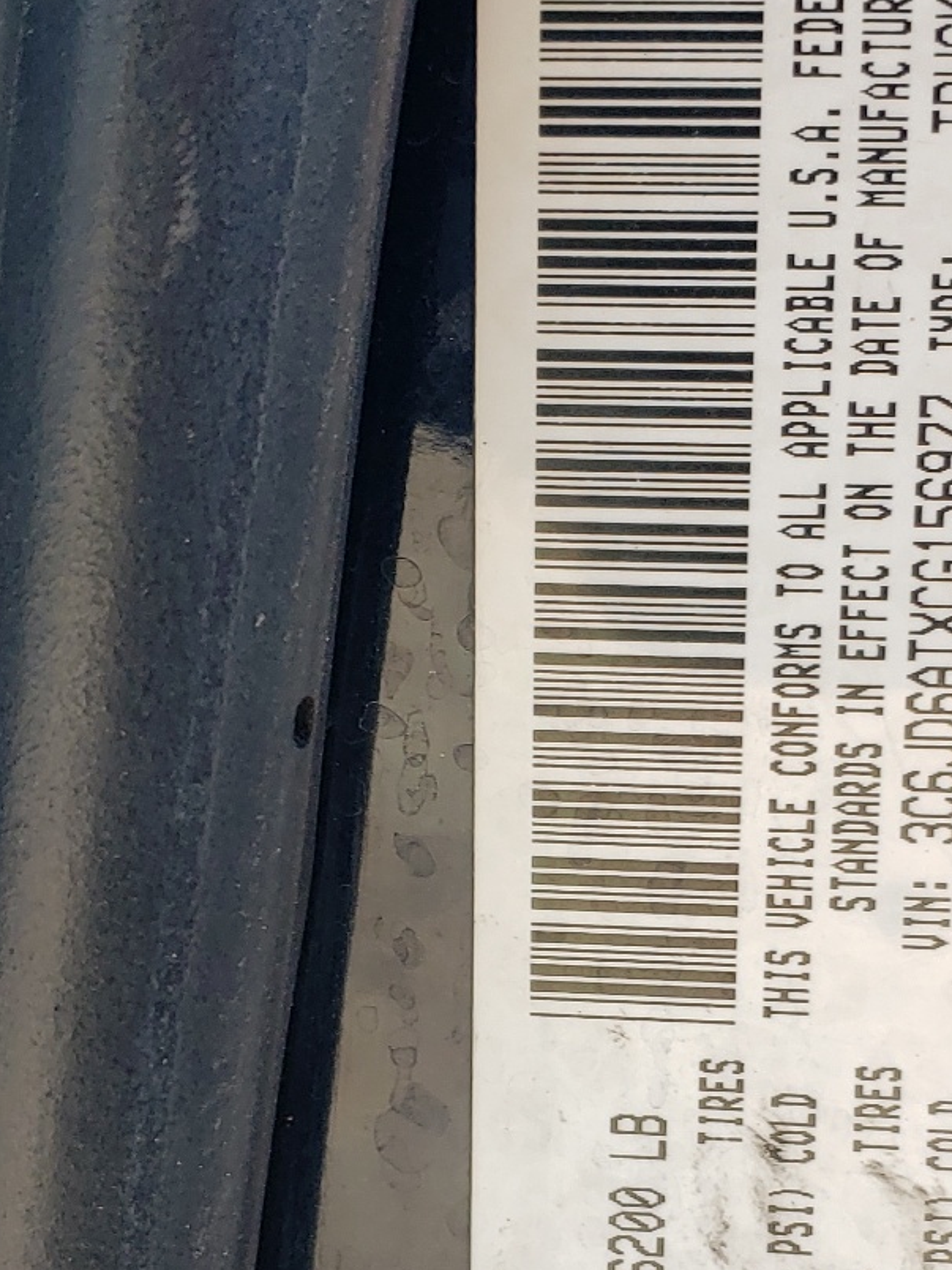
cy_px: 840
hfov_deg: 21.2
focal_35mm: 69
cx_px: 630
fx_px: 2530
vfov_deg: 28.0
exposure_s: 1/250
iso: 50
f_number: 1.5
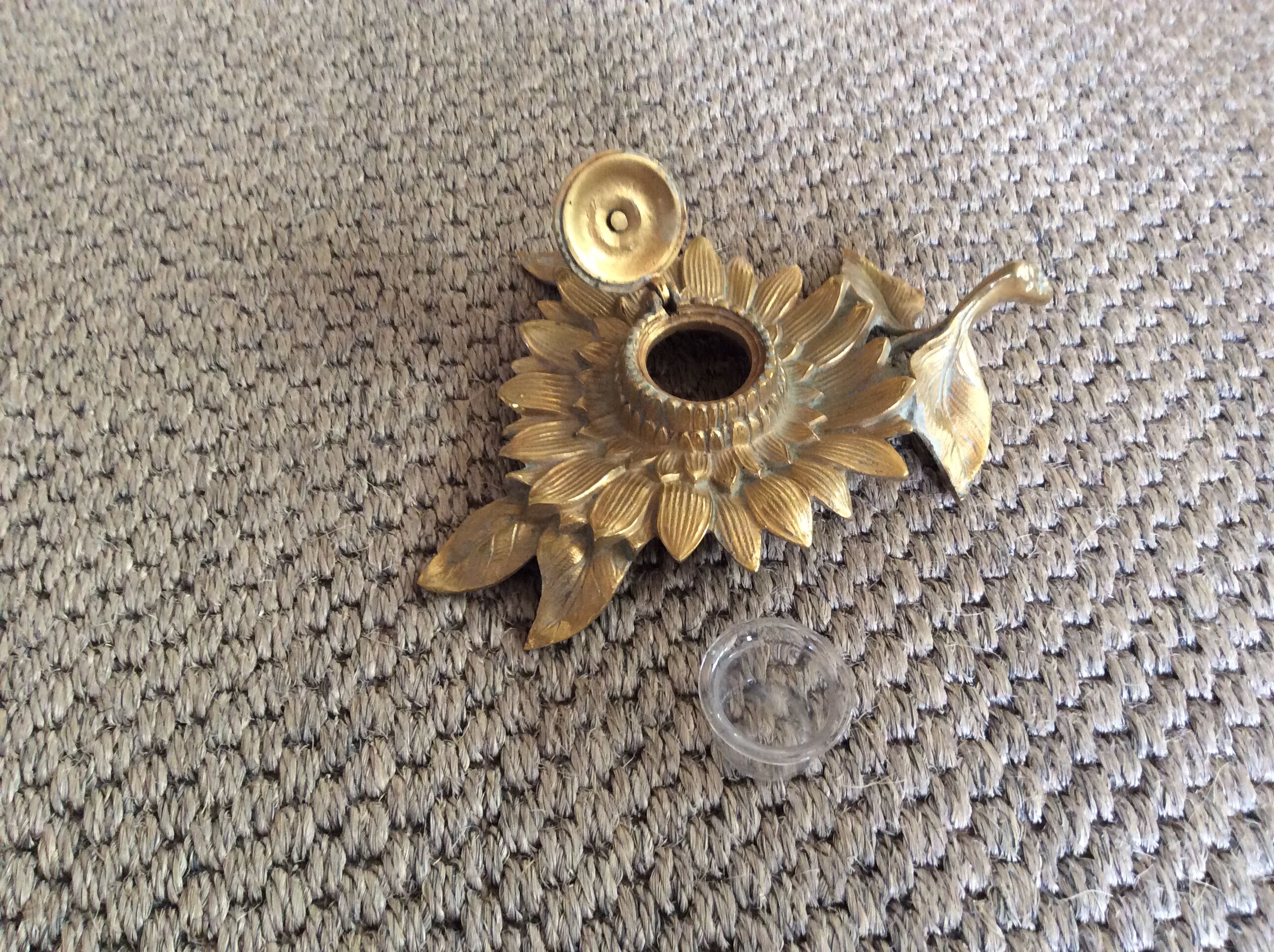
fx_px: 1176
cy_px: 476
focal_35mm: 32
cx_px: 637
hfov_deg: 56.9
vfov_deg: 44.1
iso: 125
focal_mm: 3.3
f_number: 2.4
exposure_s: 1/25
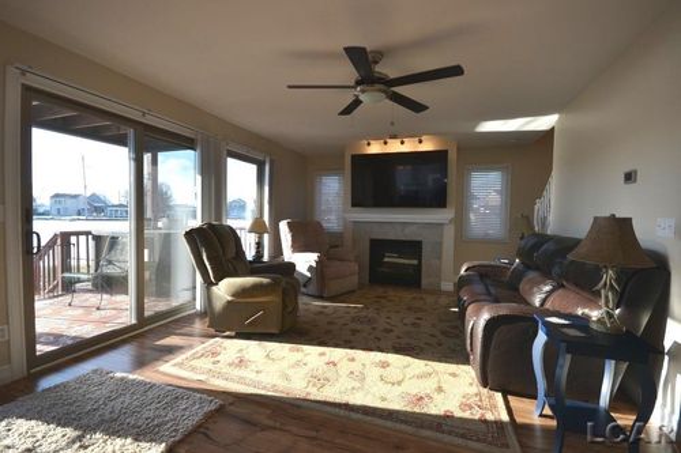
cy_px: 226
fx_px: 284
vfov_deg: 77.3
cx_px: 340
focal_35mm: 15
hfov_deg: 100.4
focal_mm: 10
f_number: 5.6
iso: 110
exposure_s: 1/125
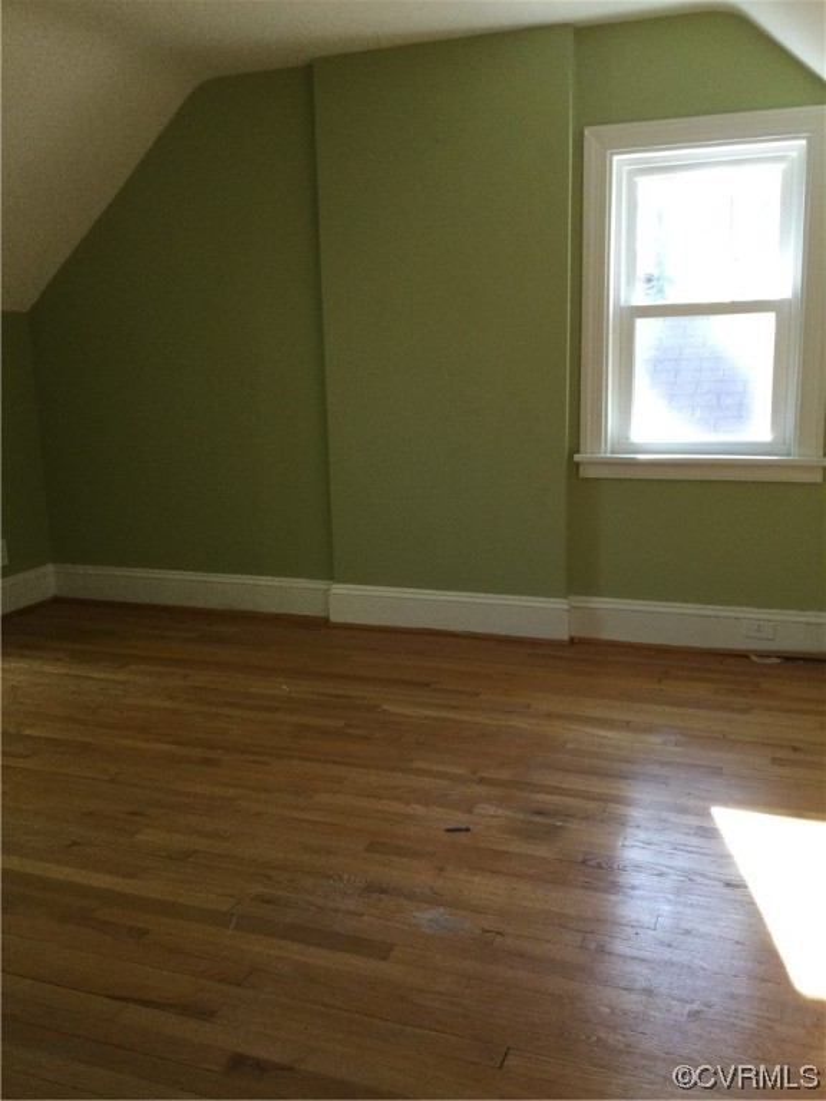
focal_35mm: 31
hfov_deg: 45.4
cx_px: 413
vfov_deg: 58.4
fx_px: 986
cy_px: 550
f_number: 2.4
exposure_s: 1/30
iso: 100
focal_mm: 3.3
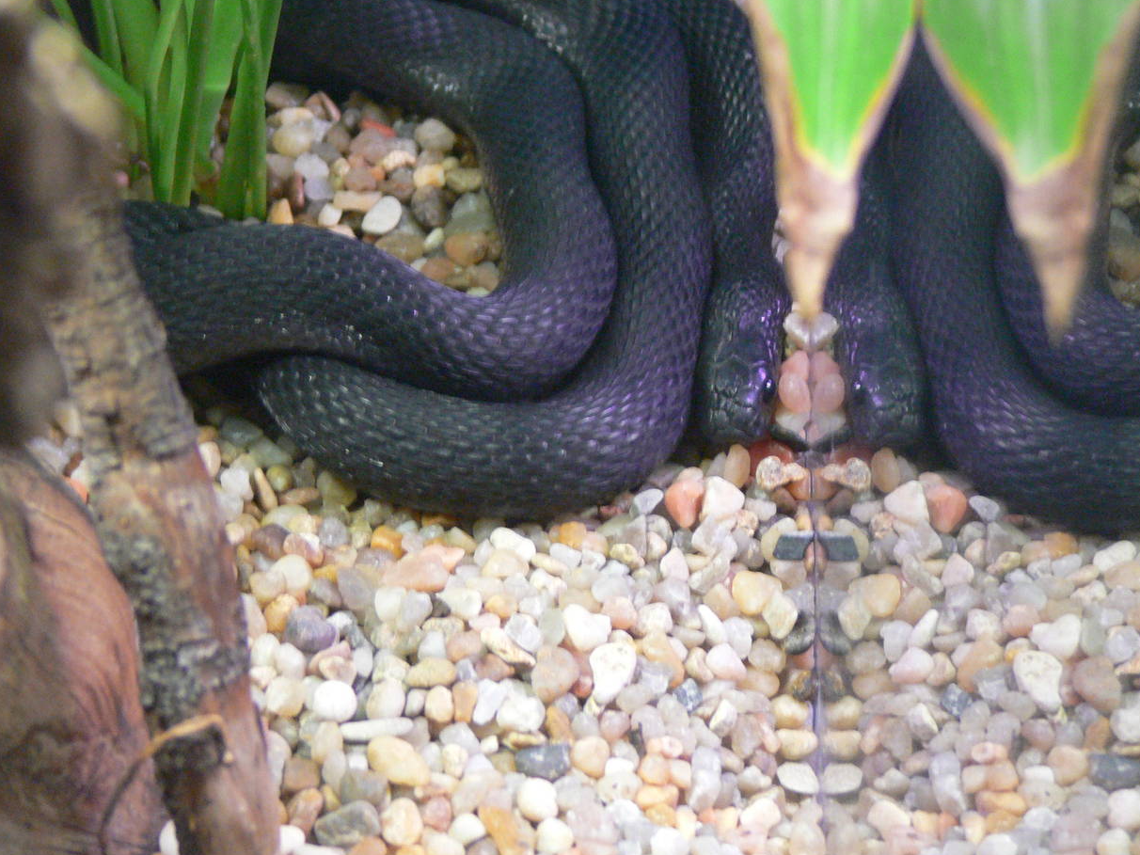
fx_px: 4347
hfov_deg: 14.9
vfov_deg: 11.2
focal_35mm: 132
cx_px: 582
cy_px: 370
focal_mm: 21.1
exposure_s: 1/4
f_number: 3.2
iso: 200
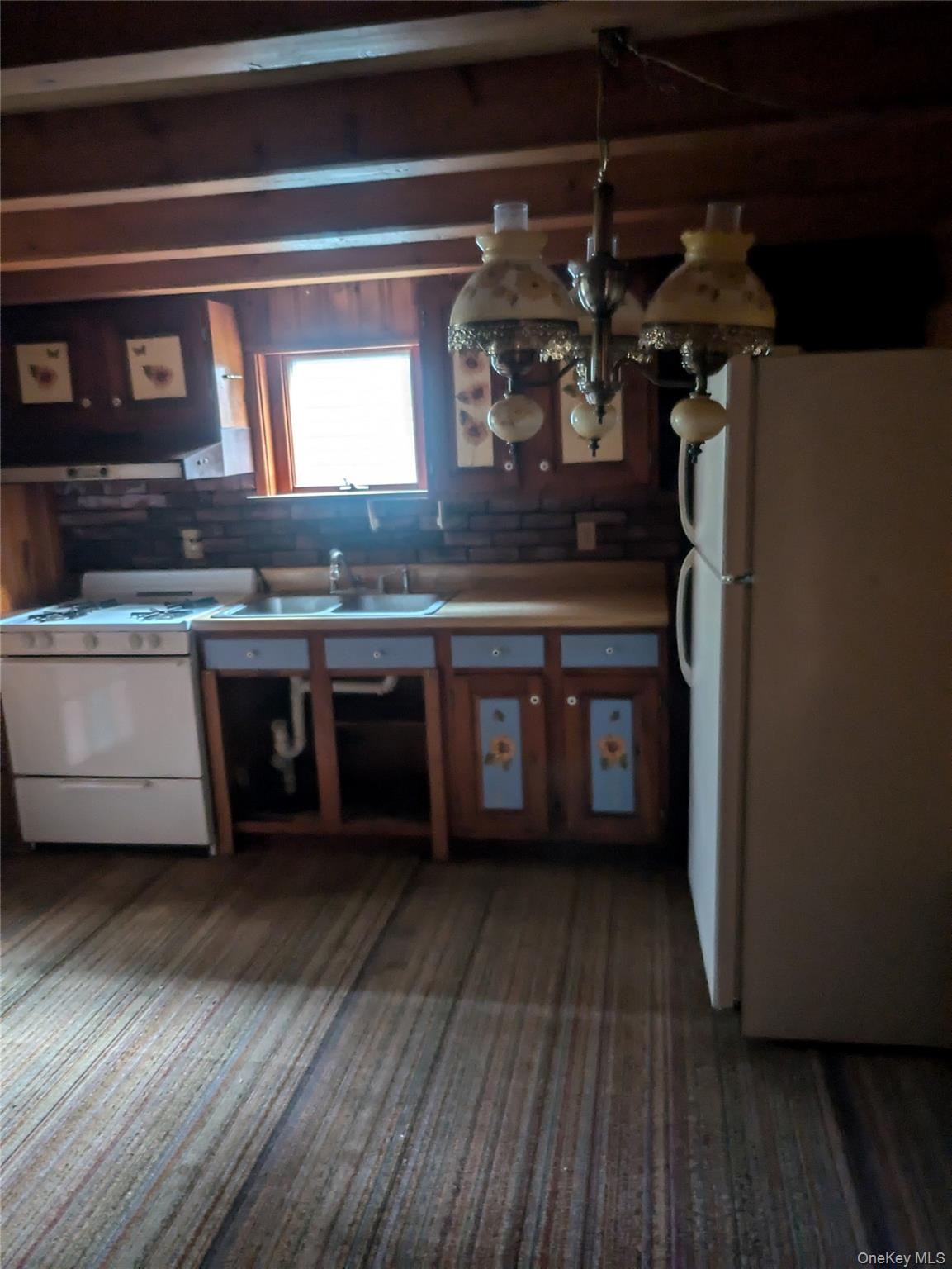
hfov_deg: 54.9
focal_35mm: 25
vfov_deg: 69.4
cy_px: 634
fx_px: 916
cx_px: 476
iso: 298
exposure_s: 1/15
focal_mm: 5.43
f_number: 1.89
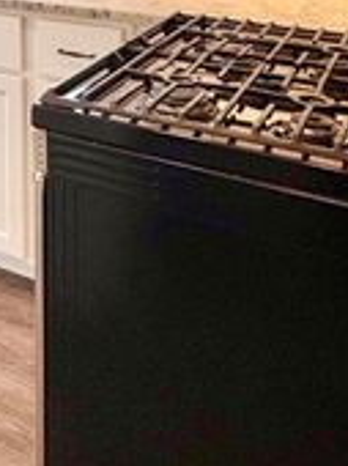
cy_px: -147
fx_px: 739
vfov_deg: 28.4
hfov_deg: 24.0
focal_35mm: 55
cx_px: -77
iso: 125
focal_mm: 2.22
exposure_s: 1/120
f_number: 2.2
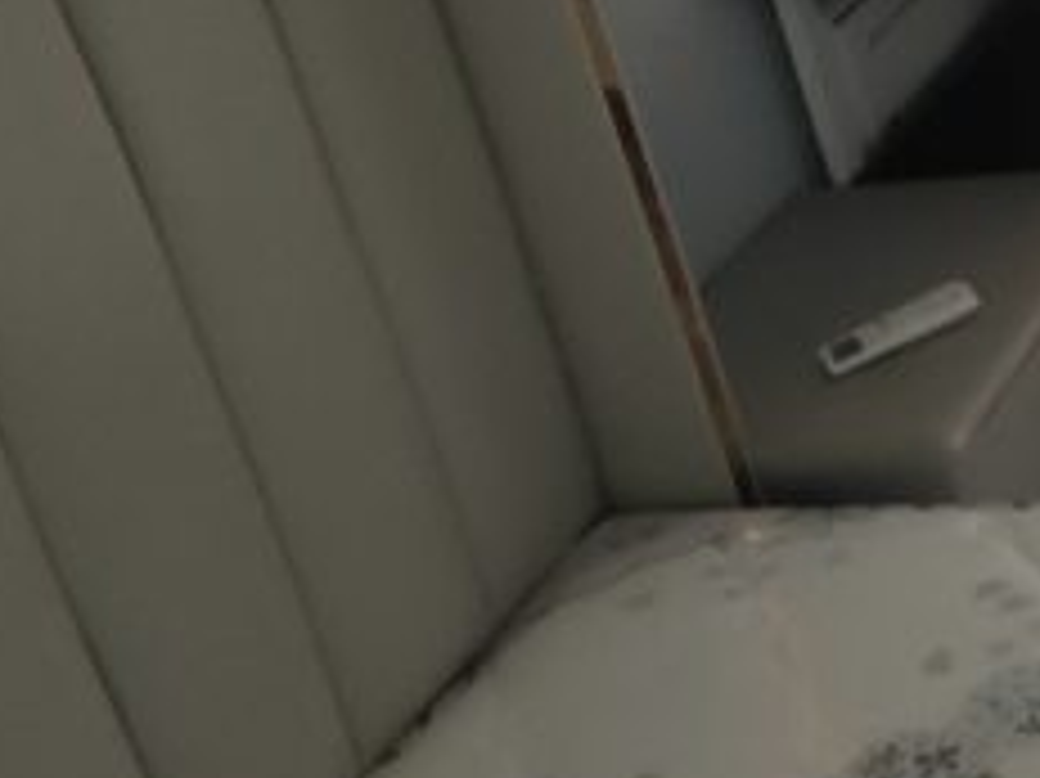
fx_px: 2492
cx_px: 1553
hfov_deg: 20.3
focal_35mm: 83
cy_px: -108
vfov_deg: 17.1
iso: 263
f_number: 1.69
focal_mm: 6.72
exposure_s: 1/50
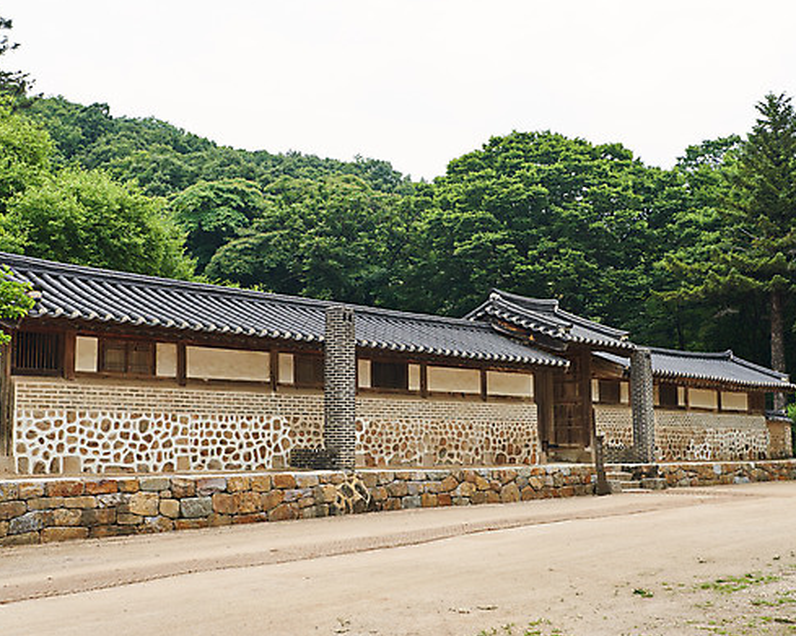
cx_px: 400
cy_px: 314
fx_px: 1083
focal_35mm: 46
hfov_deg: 40.3
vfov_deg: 32.7
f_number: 5
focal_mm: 40
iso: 400
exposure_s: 1/1600
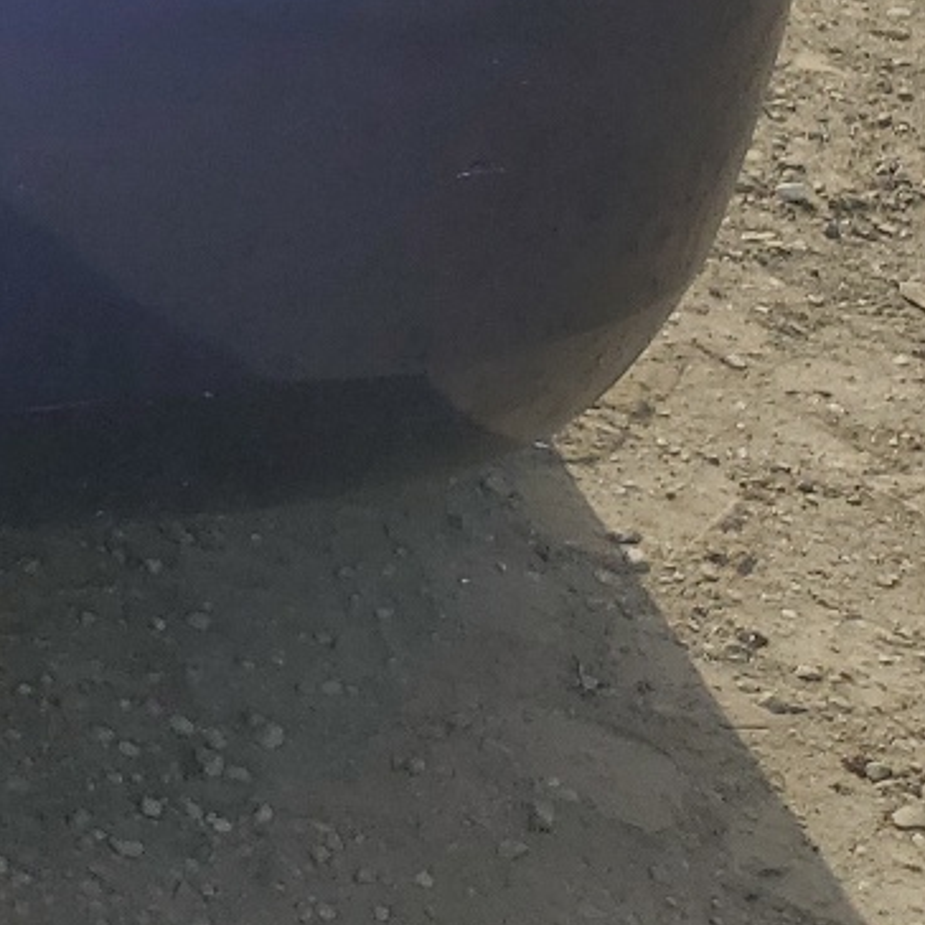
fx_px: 3053
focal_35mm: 101
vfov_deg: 15.7
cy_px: -501
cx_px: -694
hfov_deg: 15.1
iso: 50
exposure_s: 1/2500
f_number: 1.5
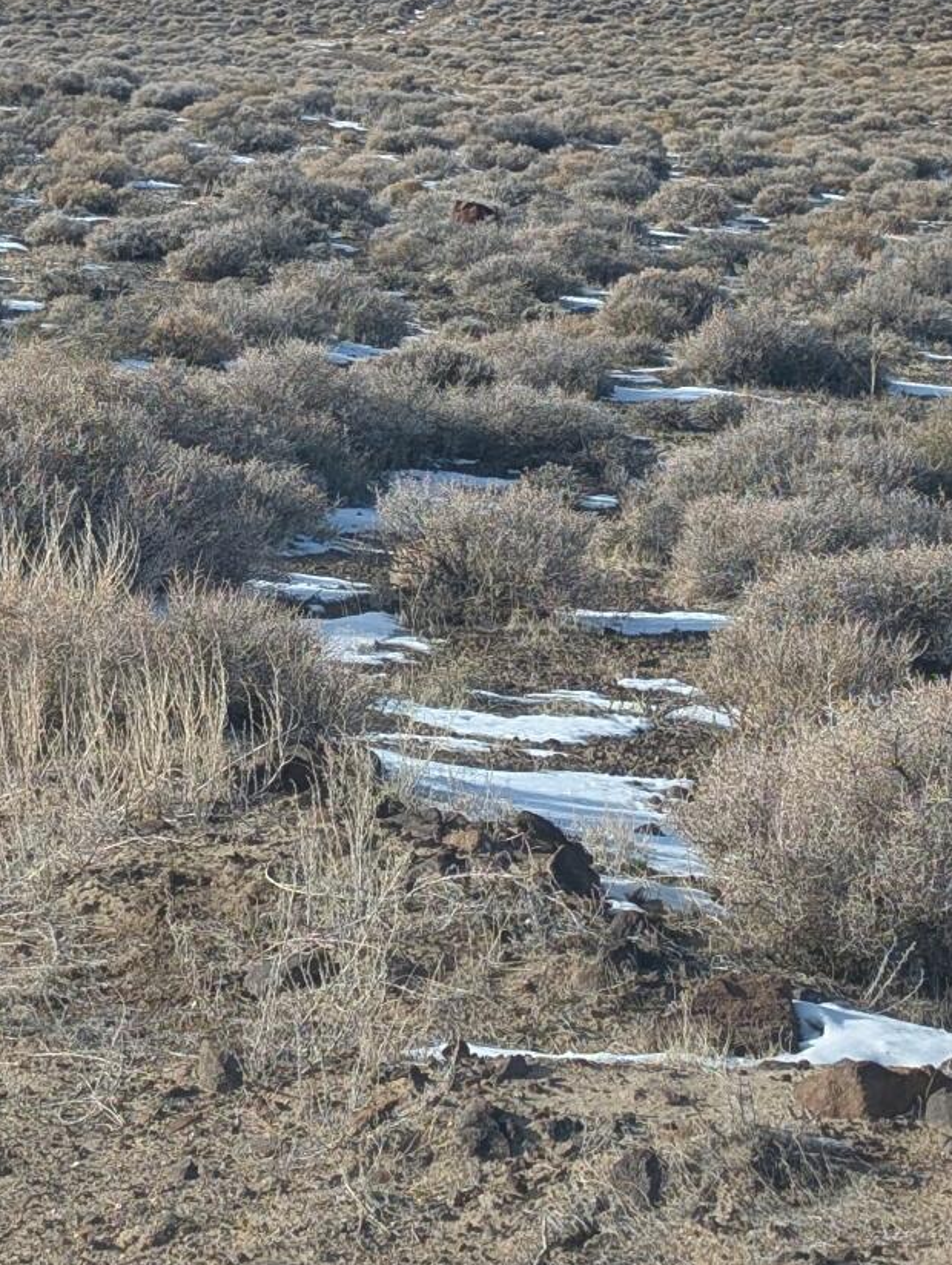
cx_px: 268
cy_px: 348
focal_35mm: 119
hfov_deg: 12.4
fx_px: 4355
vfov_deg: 16.5
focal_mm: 6.9
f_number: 1.68
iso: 22
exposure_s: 1/622
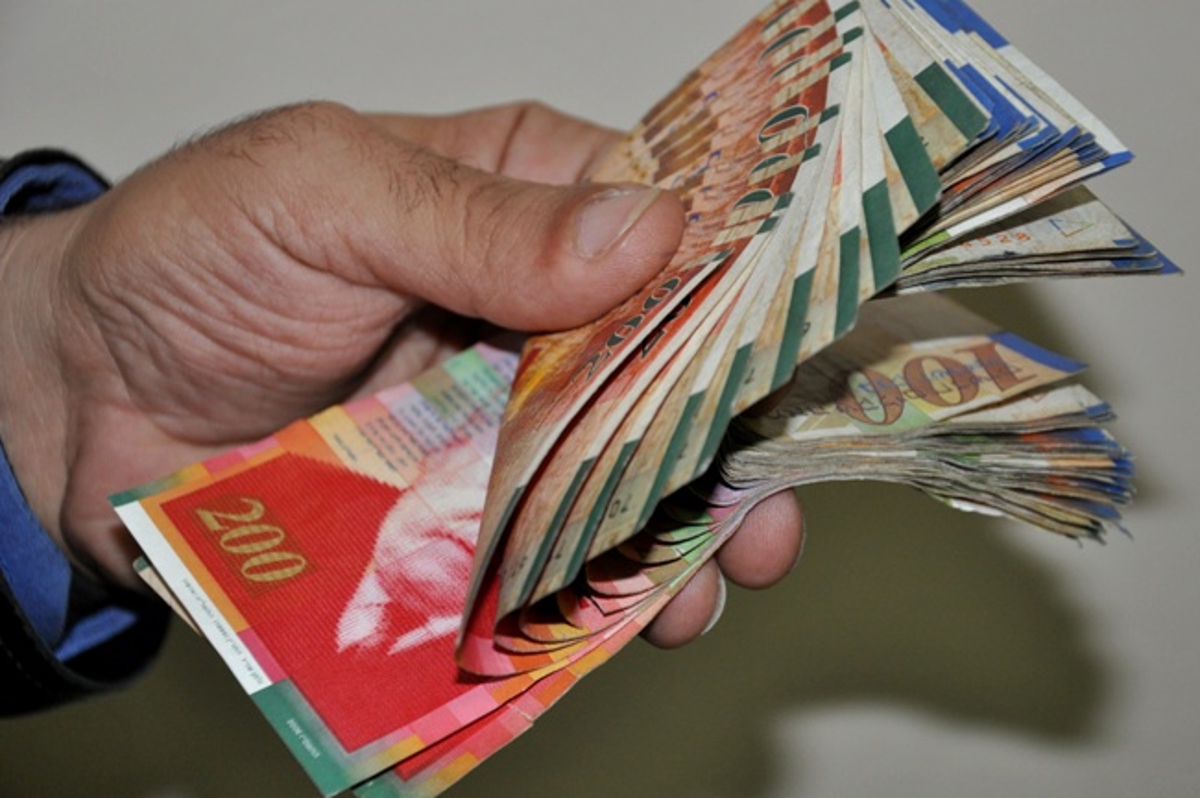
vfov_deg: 12.1
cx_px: 631
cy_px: 415
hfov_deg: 18.1
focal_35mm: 113
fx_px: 3763
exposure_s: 1/60
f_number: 5.3
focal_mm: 70
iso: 800
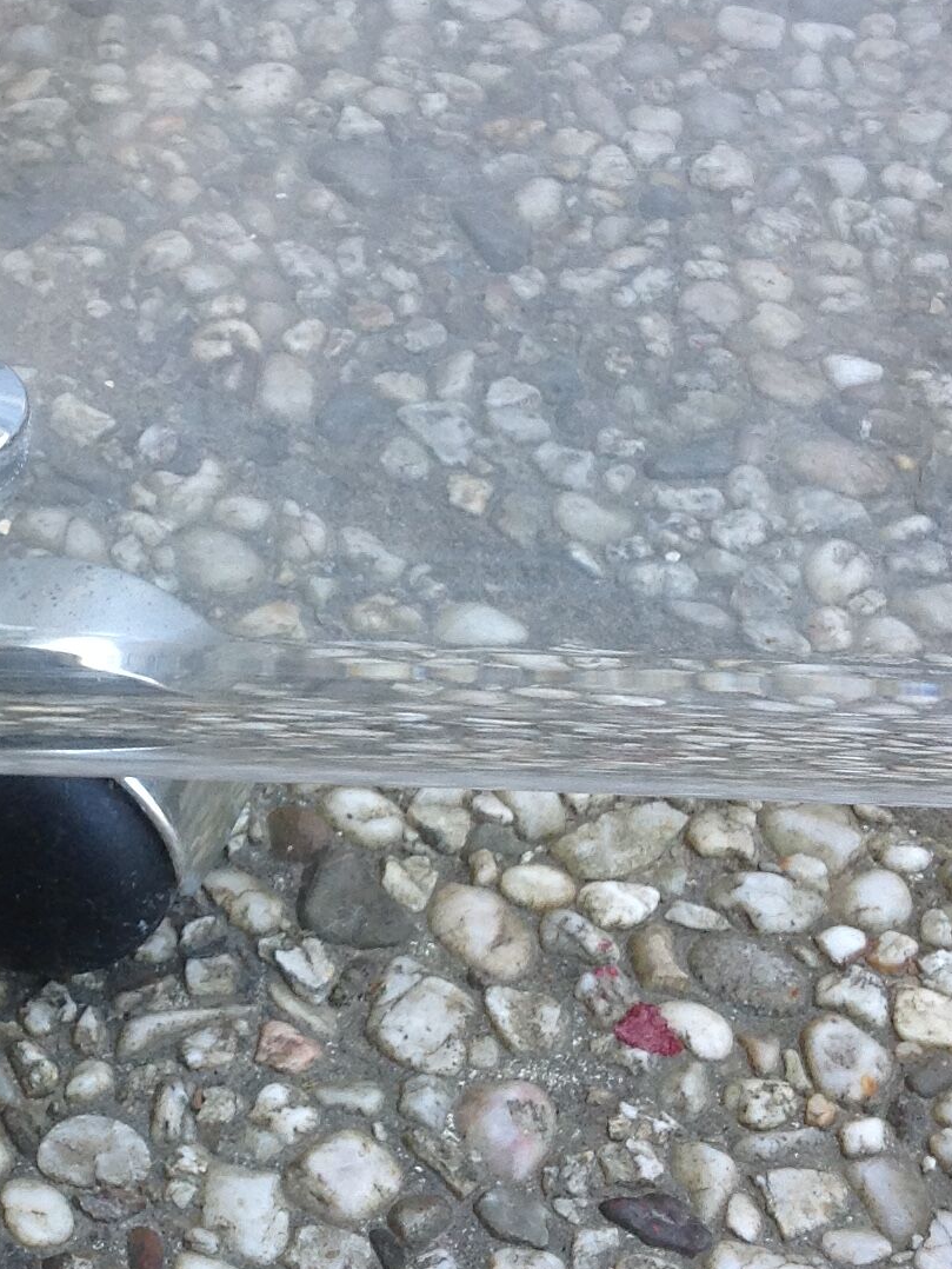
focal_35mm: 84
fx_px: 3079
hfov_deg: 17.3
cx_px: 98
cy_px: 512
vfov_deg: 23.2
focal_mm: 4.28
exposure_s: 1/120
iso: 64
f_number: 2.4
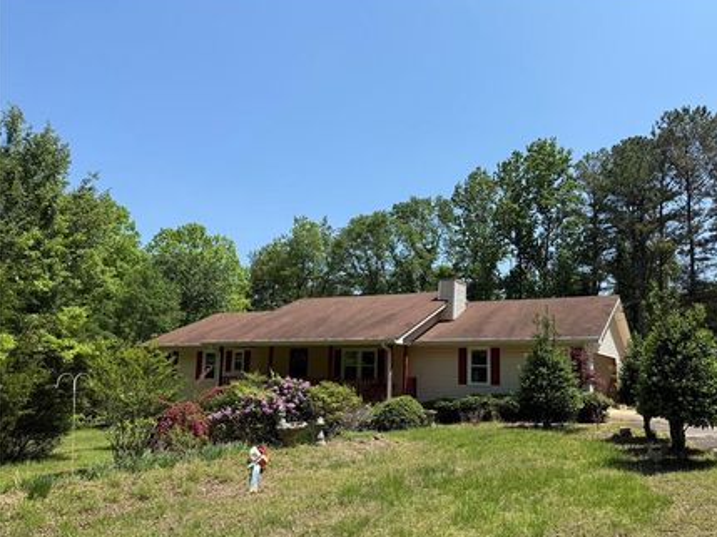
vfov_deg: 49.6
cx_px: 416
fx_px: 579
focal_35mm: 28
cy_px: 300
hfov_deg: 63.1
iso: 80
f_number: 1.78
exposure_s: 1/3425
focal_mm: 6.76
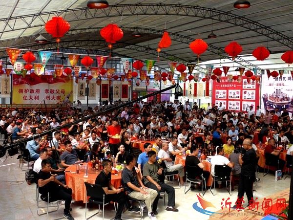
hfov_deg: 52.6
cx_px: 146
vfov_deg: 40.7
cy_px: 110
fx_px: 296
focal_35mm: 35
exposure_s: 1/125
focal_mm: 7.4
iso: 100
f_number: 4
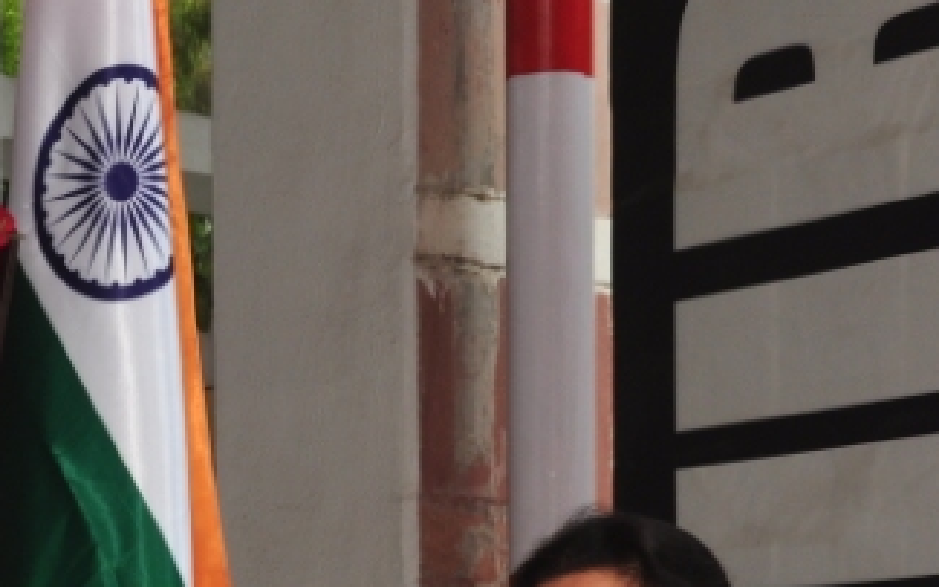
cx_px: -52
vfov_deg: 10.1
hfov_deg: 16.3
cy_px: 937
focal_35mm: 125
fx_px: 3198
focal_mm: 26
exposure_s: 1/125
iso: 250
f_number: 10
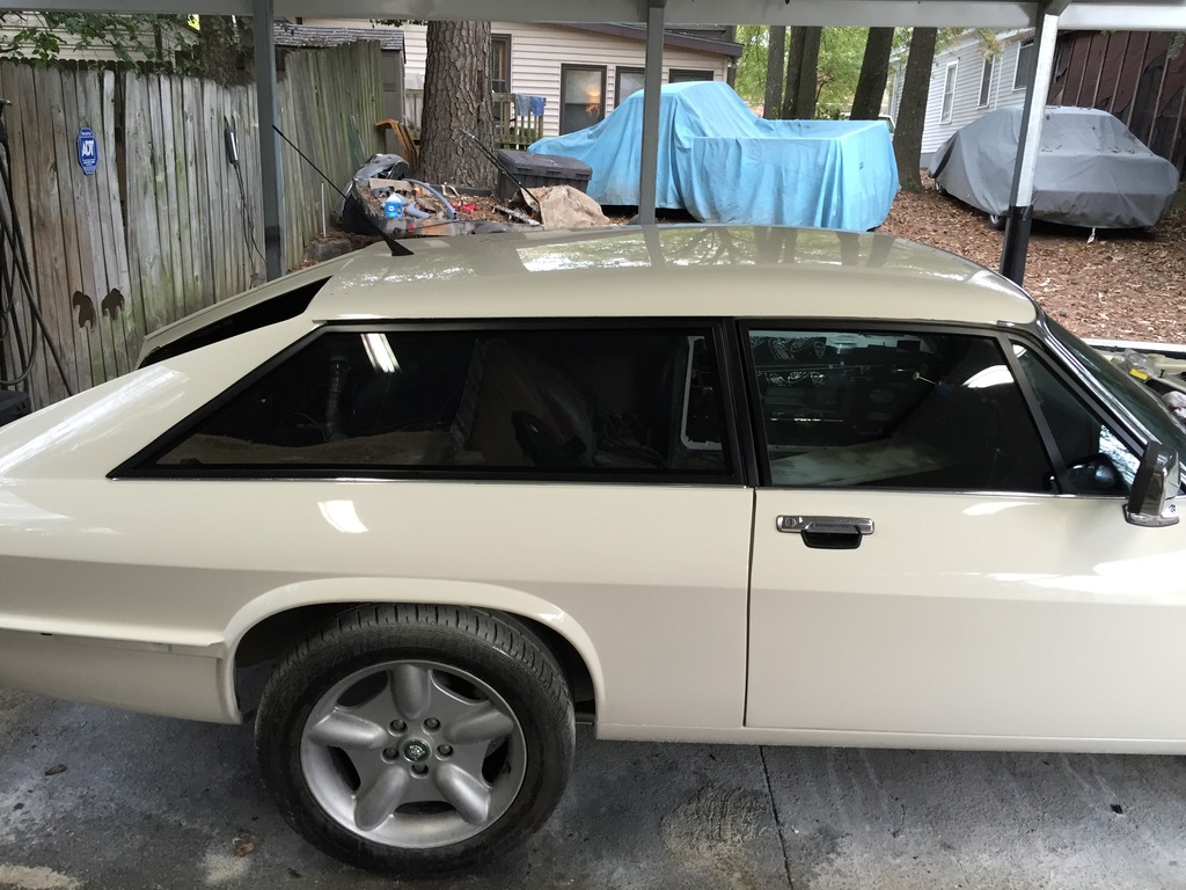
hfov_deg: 61.7
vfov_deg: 48.2
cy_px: 445
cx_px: 593
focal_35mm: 29
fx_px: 994
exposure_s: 1/30
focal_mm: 4.15
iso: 80
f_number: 2.2
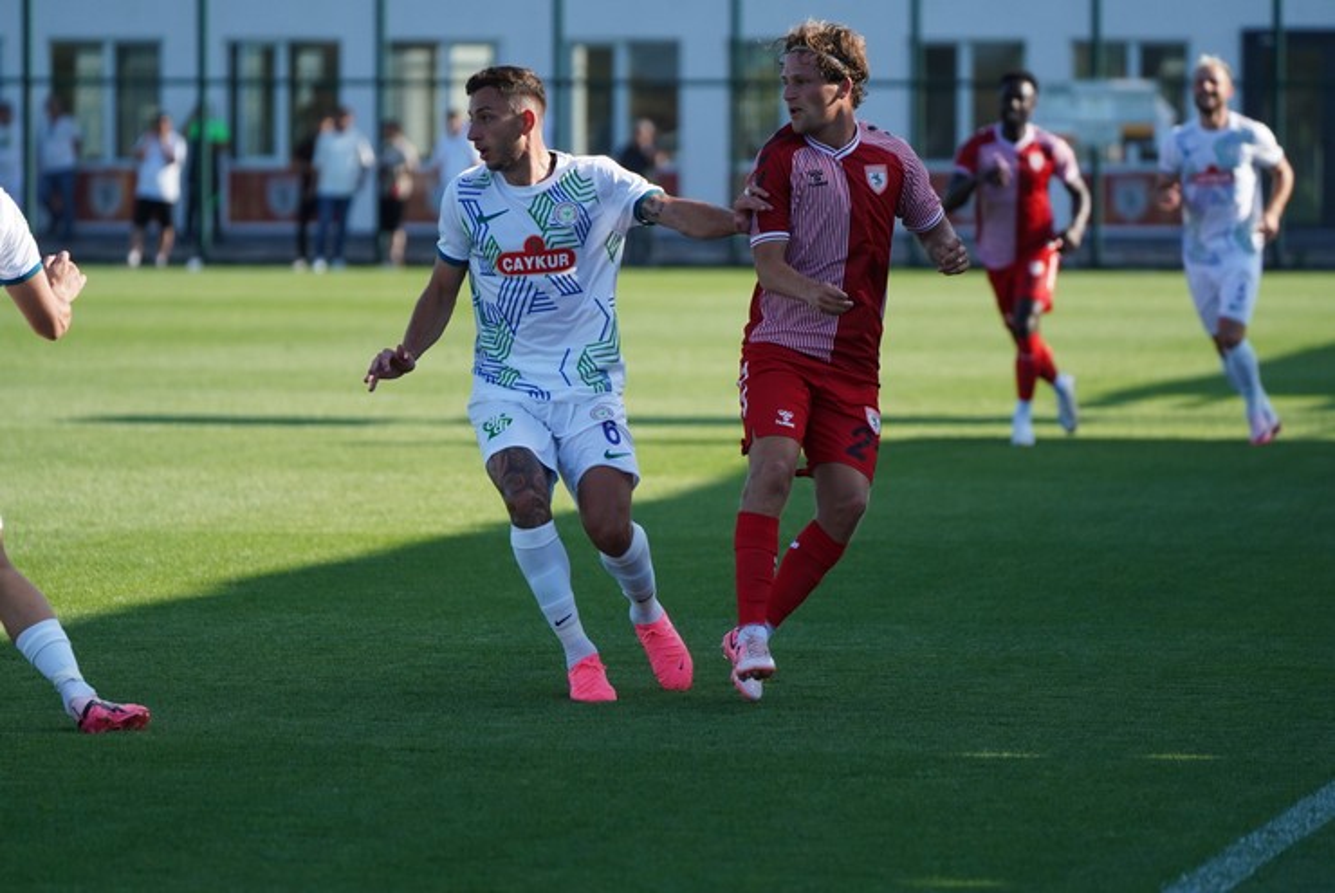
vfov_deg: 5.1
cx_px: 668
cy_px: 446
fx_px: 9948
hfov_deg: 7.7
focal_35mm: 268
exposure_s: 1/2000
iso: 1000
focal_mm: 268
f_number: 5.6
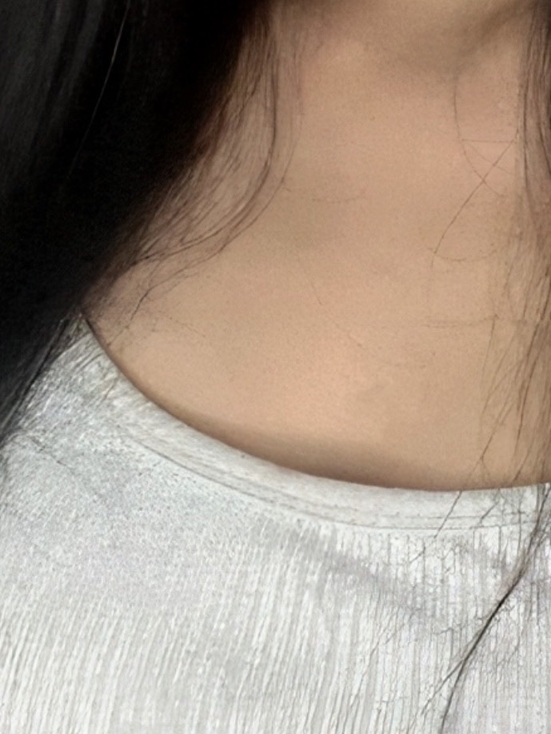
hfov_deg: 14.6
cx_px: 185
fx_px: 2143
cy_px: 294
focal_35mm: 101
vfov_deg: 19.4
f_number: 2.2
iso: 320
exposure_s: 1/30
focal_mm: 2.71
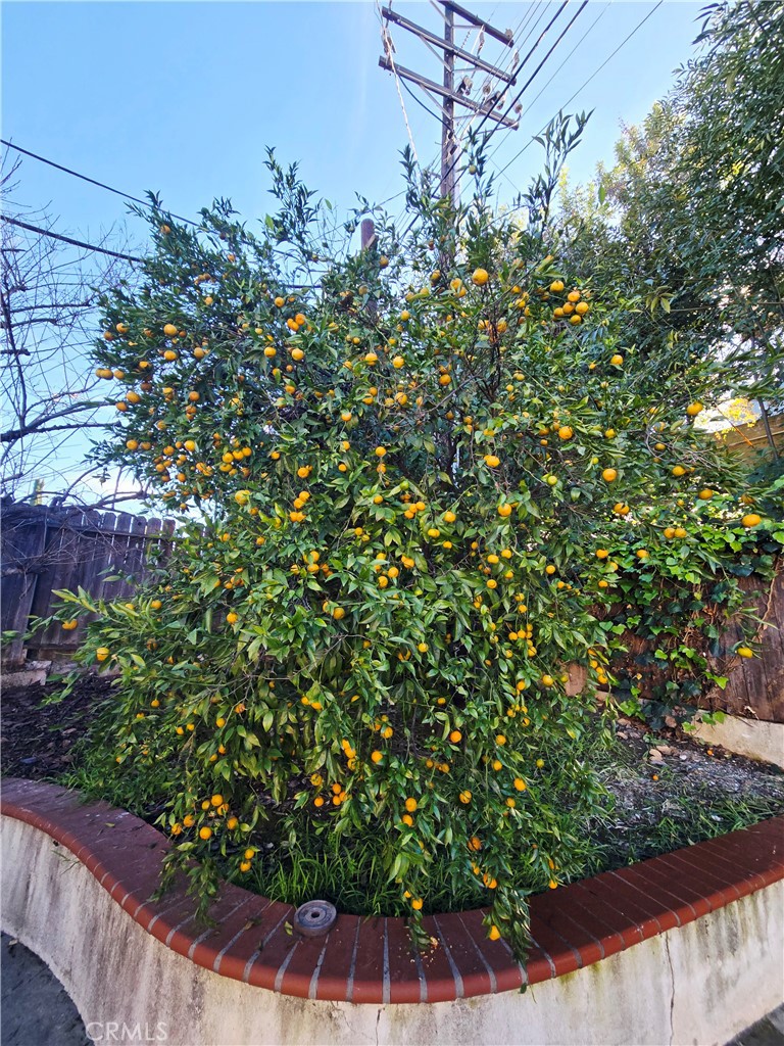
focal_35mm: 13
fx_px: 393
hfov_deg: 89.9
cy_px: 523
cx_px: 392
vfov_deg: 106.2
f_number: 2.2
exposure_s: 1/333
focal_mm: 2.2
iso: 50
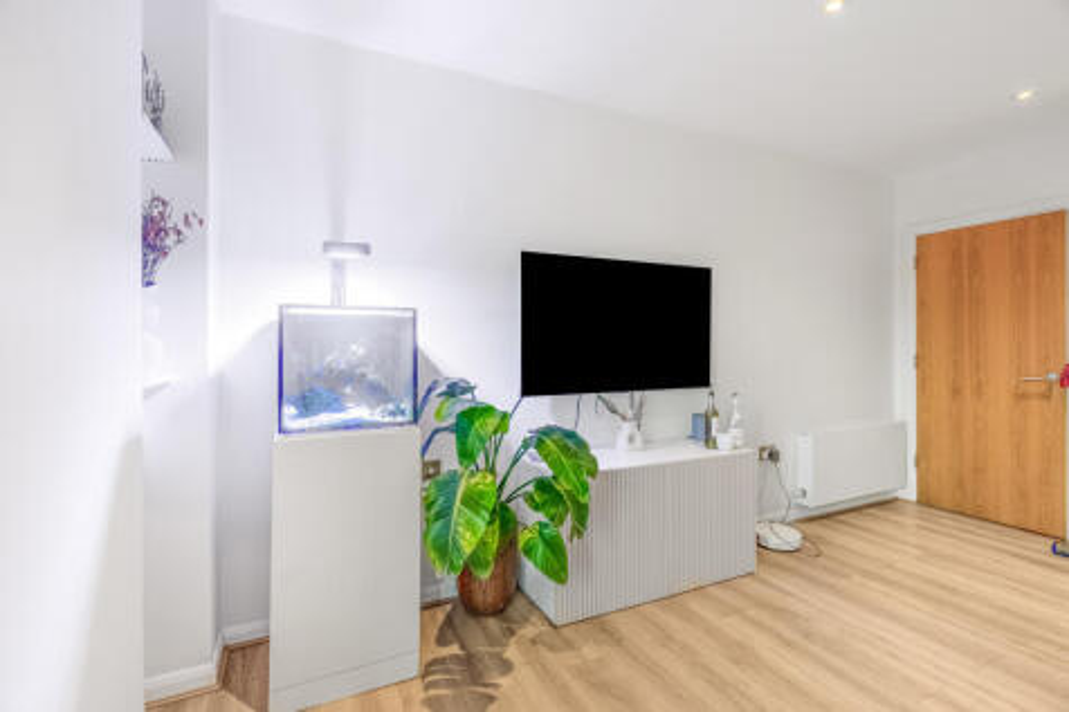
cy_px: 356
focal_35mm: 16
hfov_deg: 96.8
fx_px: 475
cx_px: 534
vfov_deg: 73.7
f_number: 6.7
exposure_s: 1/250
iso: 1600
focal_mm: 16
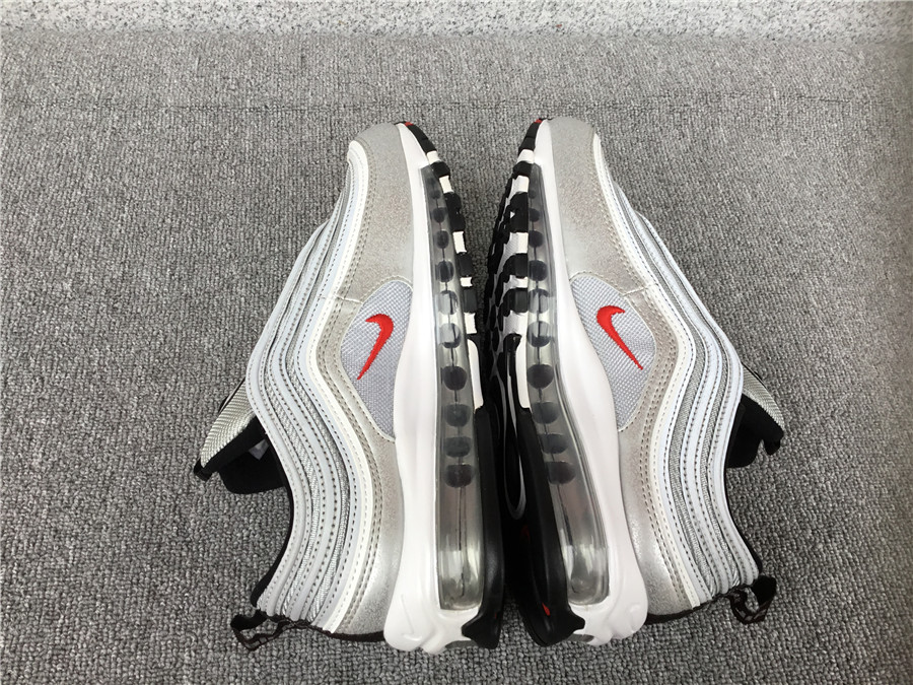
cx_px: 456
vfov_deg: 45.4
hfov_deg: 58.4
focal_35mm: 31
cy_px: 342
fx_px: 818
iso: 32
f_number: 2.4
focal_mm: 3.3
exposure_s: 1/100
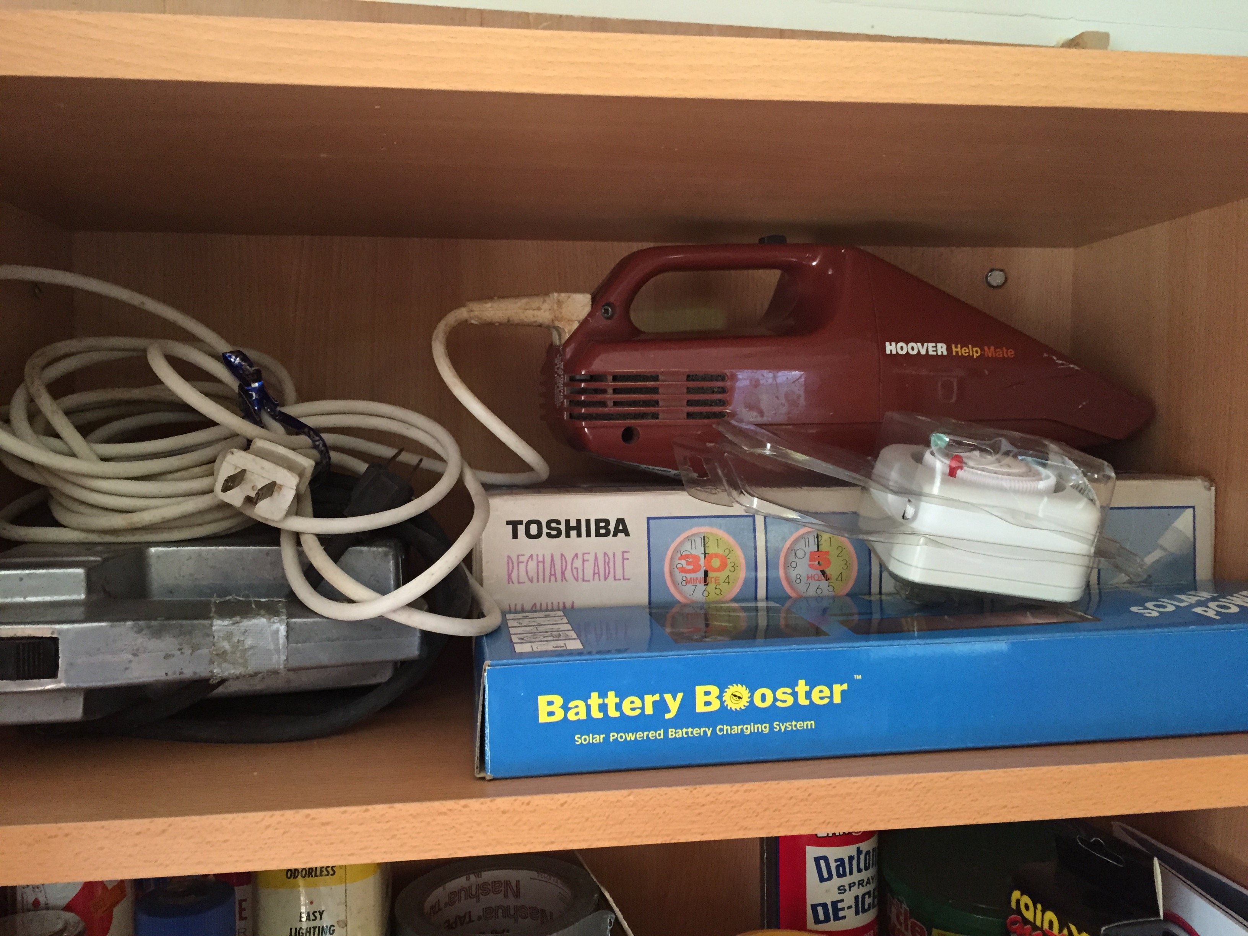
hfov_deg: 61.7
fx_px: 1046
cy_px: 468
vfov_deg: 48.2
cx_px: 624
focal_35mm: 29
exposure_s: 1/30
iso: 250
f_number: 2.2
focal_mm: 4.15
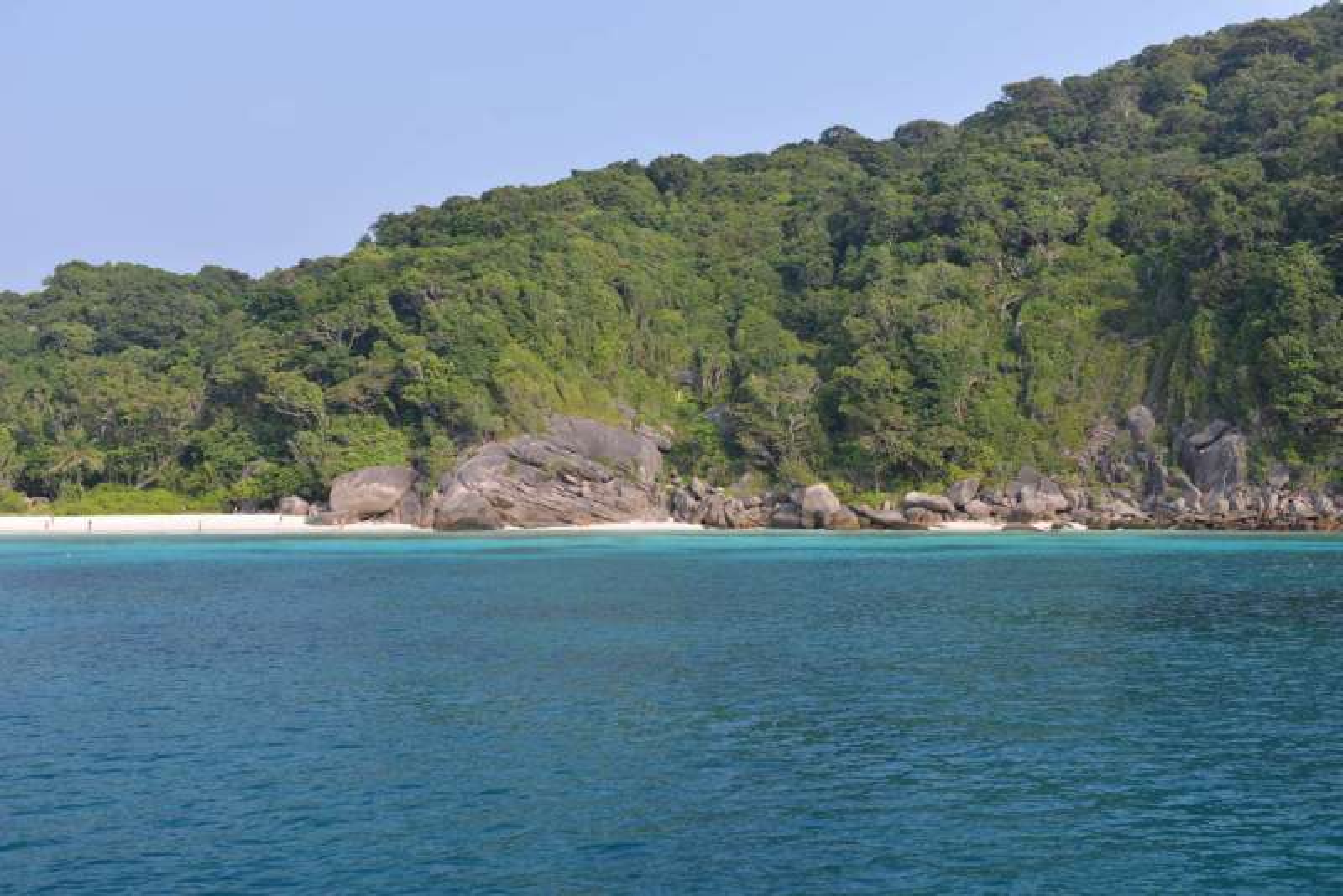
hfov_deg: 44.5
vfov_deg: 30.5
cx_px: 672
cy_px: 448
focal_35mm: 44
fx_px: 1642
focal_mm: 44
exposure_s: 1/125
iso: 100
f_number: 5.6
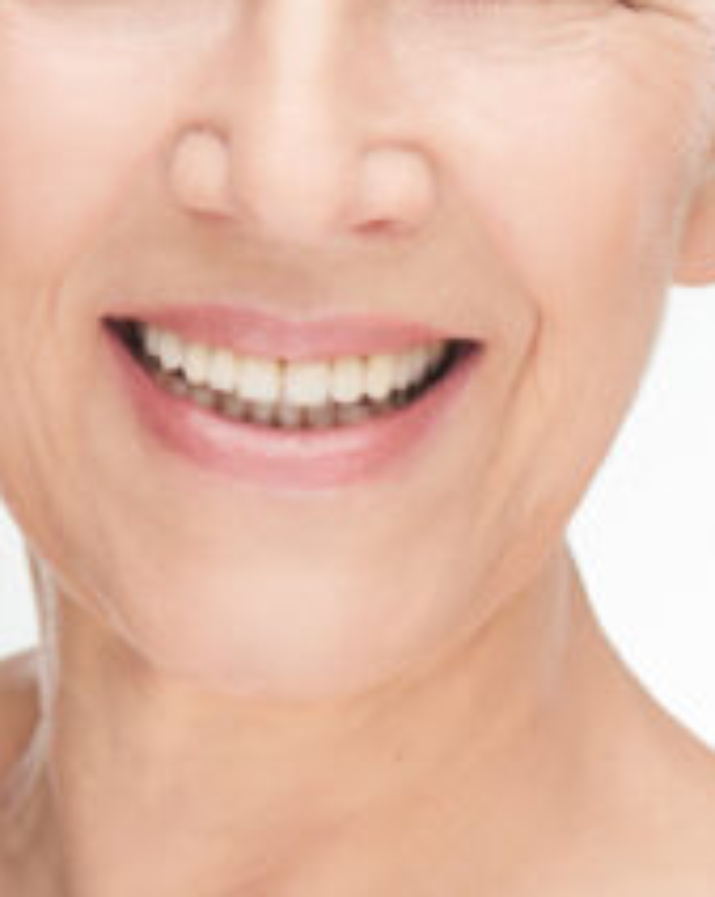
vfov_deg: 5.4
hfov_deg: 4.3
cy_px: 222
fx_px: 9490
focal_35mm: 358
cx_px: 707
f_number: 9
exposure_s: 1/100
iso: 64
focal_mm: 105
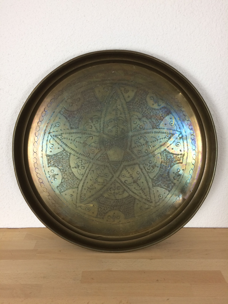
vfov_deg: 61.7
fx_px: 255
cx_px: 114
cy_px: 152
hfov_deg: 48.2
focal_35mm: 29
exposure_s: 1/33
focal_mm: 4.15
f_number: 2.2
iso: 50
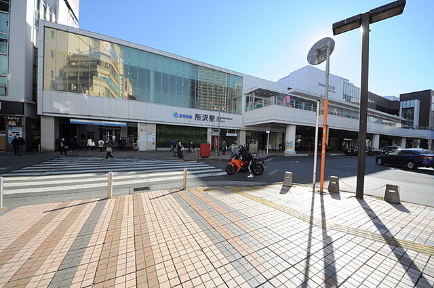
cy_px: 144
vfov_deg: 89.8
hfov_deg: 112.7
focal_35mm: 12
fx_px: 144
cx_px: 217
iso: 200
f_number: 8
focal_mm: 8
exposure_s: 1/250
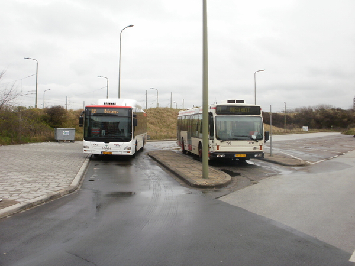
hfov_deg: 51.4
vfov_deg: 39.7
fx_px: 369
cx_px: 178
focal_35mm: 36
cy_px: 133
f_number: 5.6
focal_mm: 6.3
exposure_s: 1/250
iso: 100
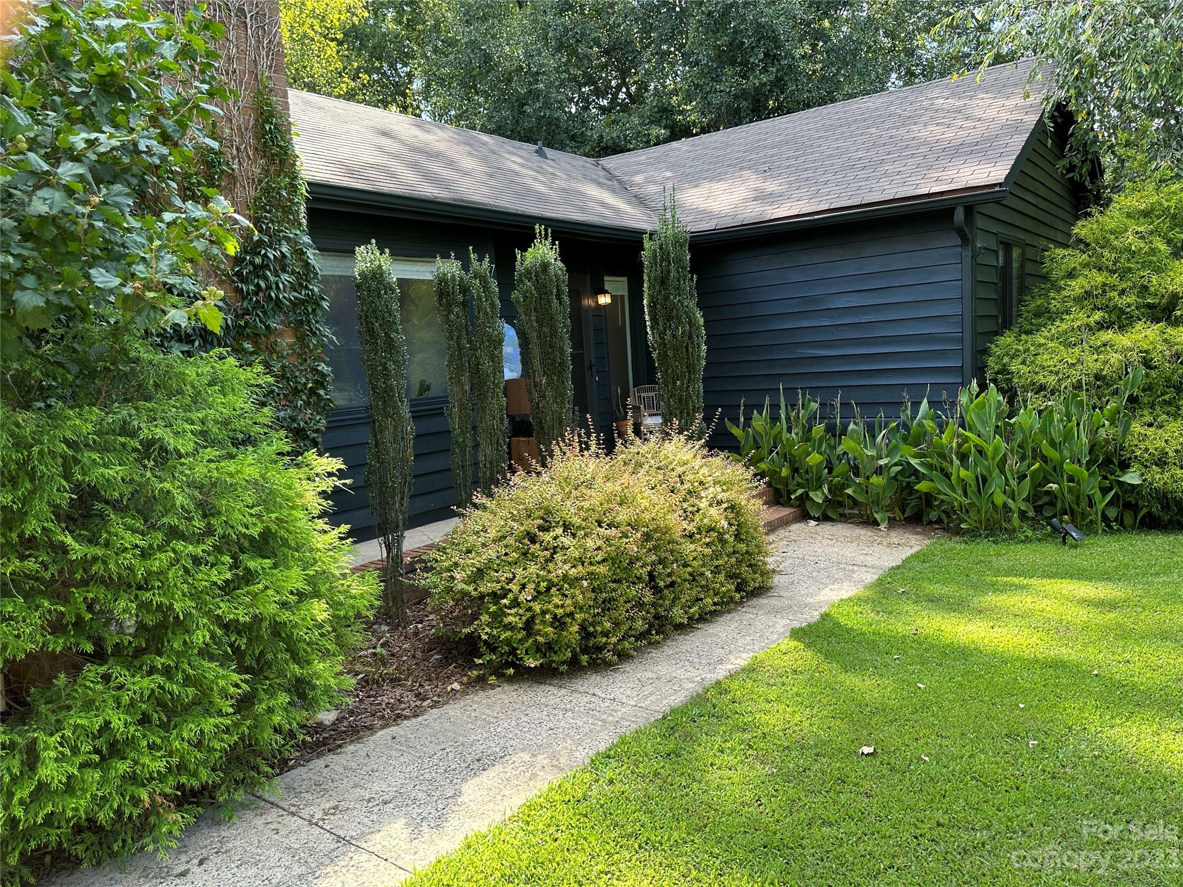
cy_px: 444
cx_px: 592
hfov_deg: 71.6
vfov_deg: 56.8
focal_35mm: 24
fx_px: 820
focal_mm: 6.86
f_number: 1.78
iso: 80
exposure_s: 1/384
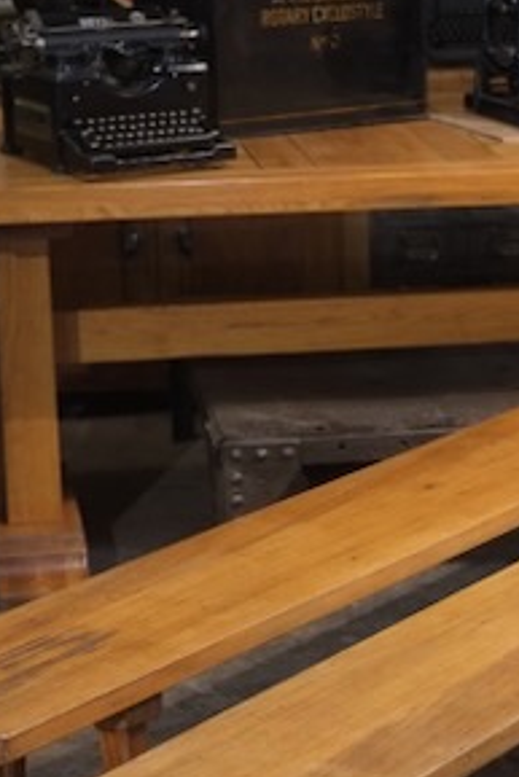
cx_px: 374
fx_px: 2376
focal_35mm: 110
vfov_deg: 18.4
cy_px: 653
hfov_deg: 12.4
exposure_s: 1/125
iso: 3200
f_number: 4
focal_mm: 35
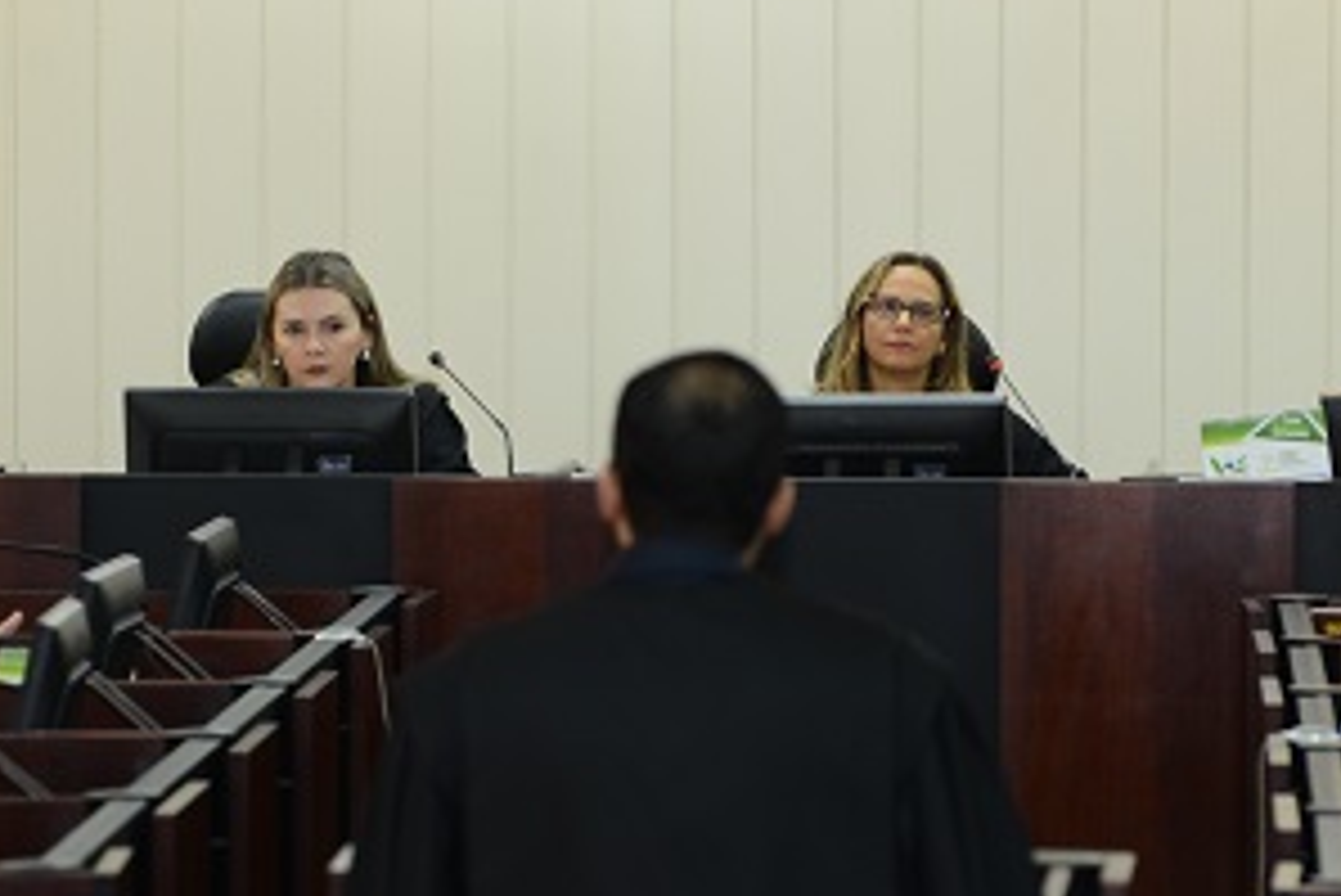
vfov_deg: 4.9
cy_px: 441
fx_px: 10509
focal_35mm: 282
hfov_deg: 7.3
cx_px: 796
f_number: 5.6
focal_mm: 140
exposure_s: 1/50
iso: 800
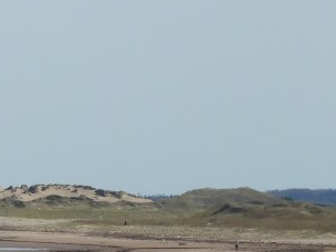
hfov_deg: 2.5
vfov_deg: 1.8
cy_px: 193
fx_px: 7814
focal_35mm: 805
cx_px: -243
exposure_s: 1/800
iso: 100
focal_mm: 30.5
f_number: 5.2
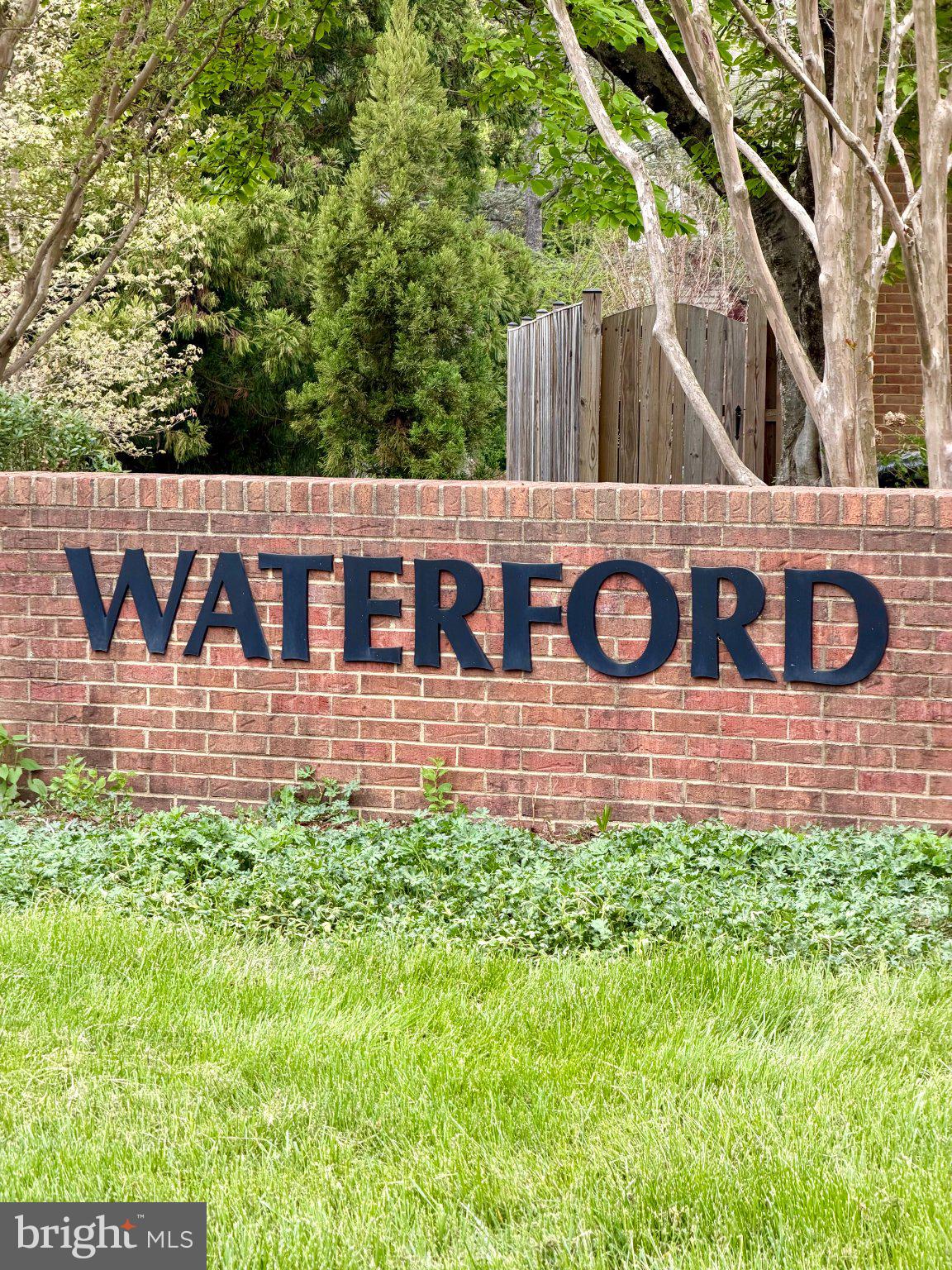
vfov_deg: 19.6
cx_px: 476
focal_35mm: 100
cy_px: 635
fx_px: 3667
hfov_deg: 14.8
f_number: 2.8
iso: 50
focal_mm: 16.89
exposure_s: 1/159
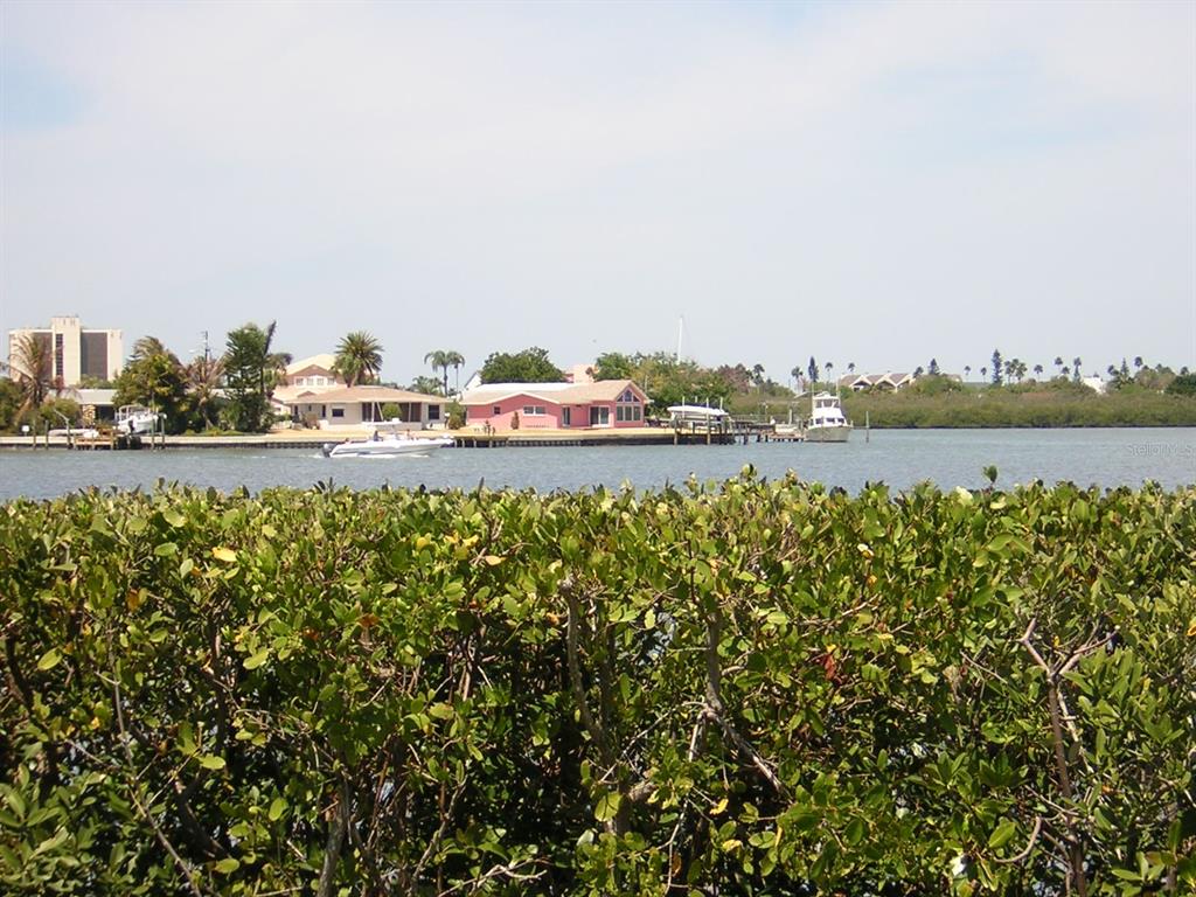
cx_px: 598
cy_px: 448
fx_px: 3351
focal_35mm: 97
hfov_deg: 20.2
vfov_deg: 15.2
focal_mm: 12.6
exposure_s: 1/418
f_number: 4.4
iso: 100
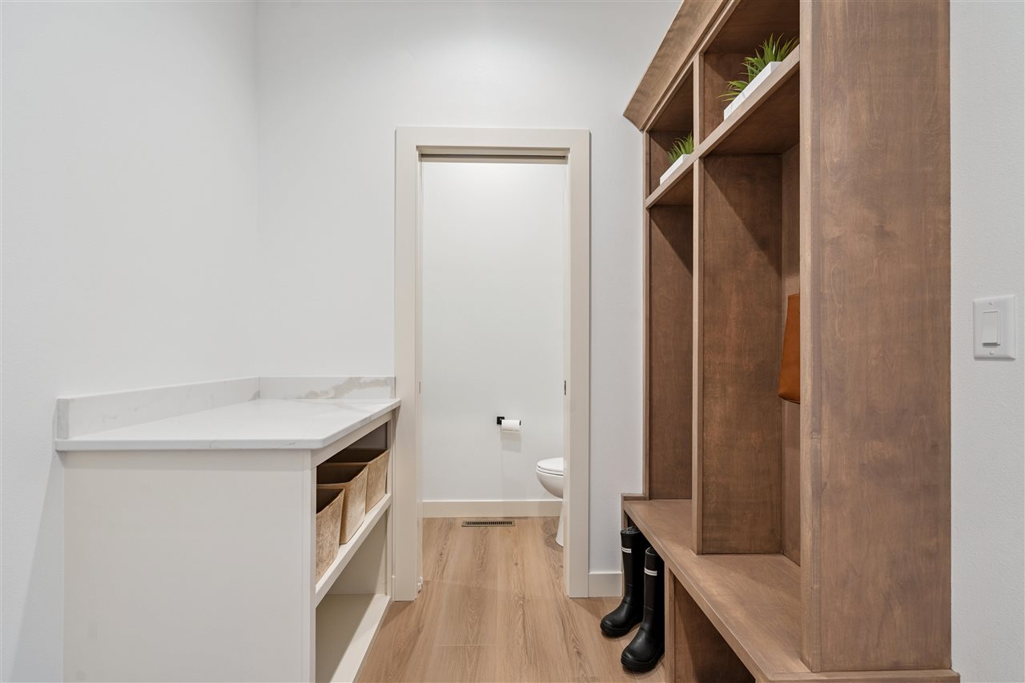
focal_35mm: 16
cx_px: 512
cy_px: 342
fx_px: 455
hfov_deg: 96.7
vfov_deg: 73.7
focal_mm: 16
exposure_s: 1/15
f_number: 8
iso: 400
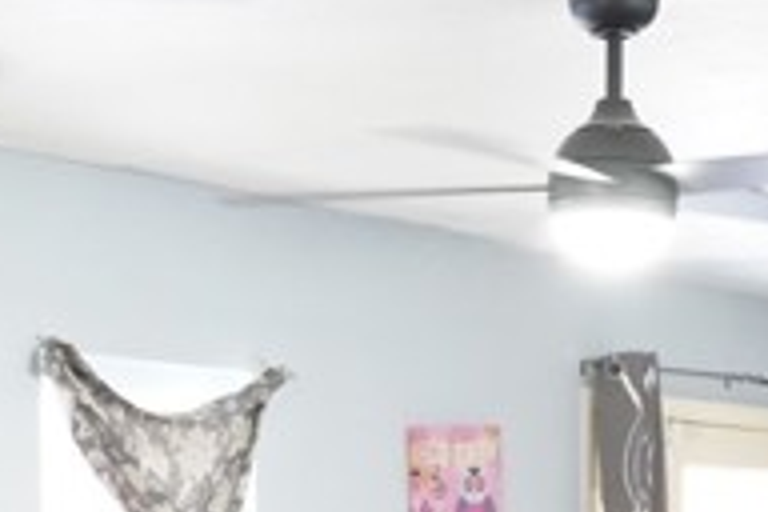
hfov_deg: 16.9
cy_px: 746
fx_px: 2560
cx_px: 612
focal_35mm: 120
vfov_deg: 11.0
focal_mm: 36
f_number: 3.5
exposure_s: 1/60
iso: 5000
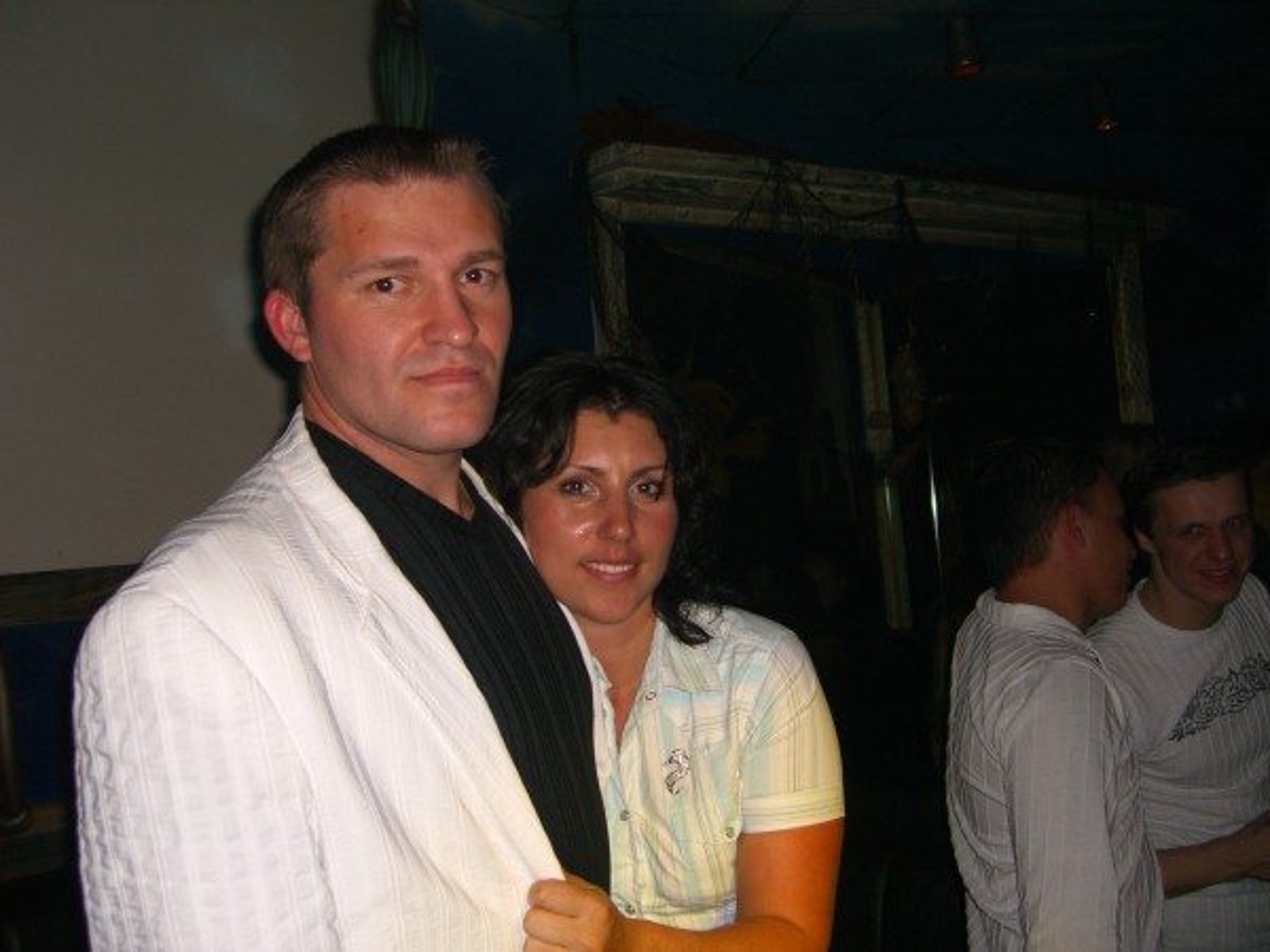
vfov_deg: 37.7
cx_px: 635
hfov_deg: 49.0
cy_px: 476
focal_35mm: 38
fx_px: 1394
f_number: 2.8
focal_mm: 7.9
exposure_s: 1/60
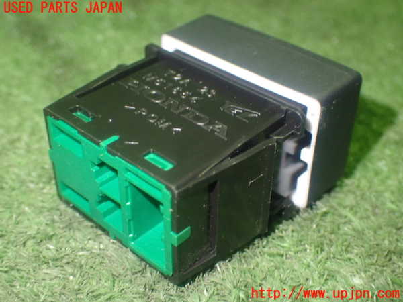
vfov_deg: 29.1
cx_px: 202
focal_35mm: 50
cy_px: 151
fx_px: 582
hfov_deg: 38.2
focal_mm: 9.01
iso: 800
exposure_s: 1/30
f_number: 3.2
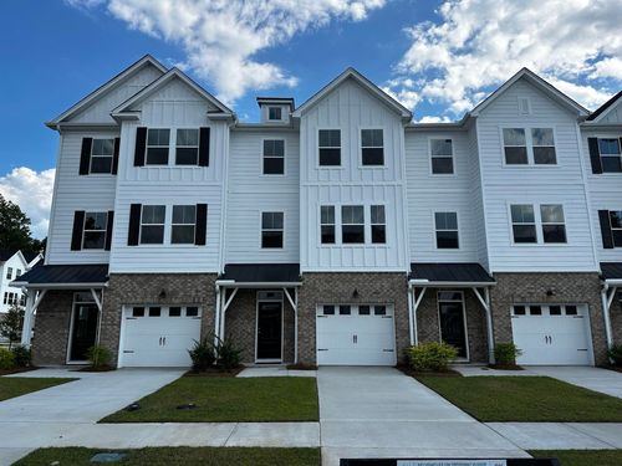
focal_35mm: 24
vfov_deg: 56.8
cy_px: 233
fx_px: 431
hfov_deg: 71.6
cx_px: 311
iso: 80
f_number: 1.78
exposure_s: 1/3155
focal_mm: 6.86
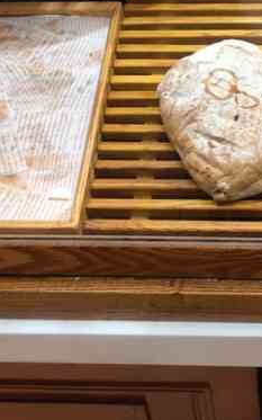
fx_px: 880
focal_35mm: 77
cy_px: -49
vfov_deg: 24.8
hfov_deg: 16.7
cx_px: 231
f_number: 2.2
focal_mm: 4.15
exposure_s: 1/50
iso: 32
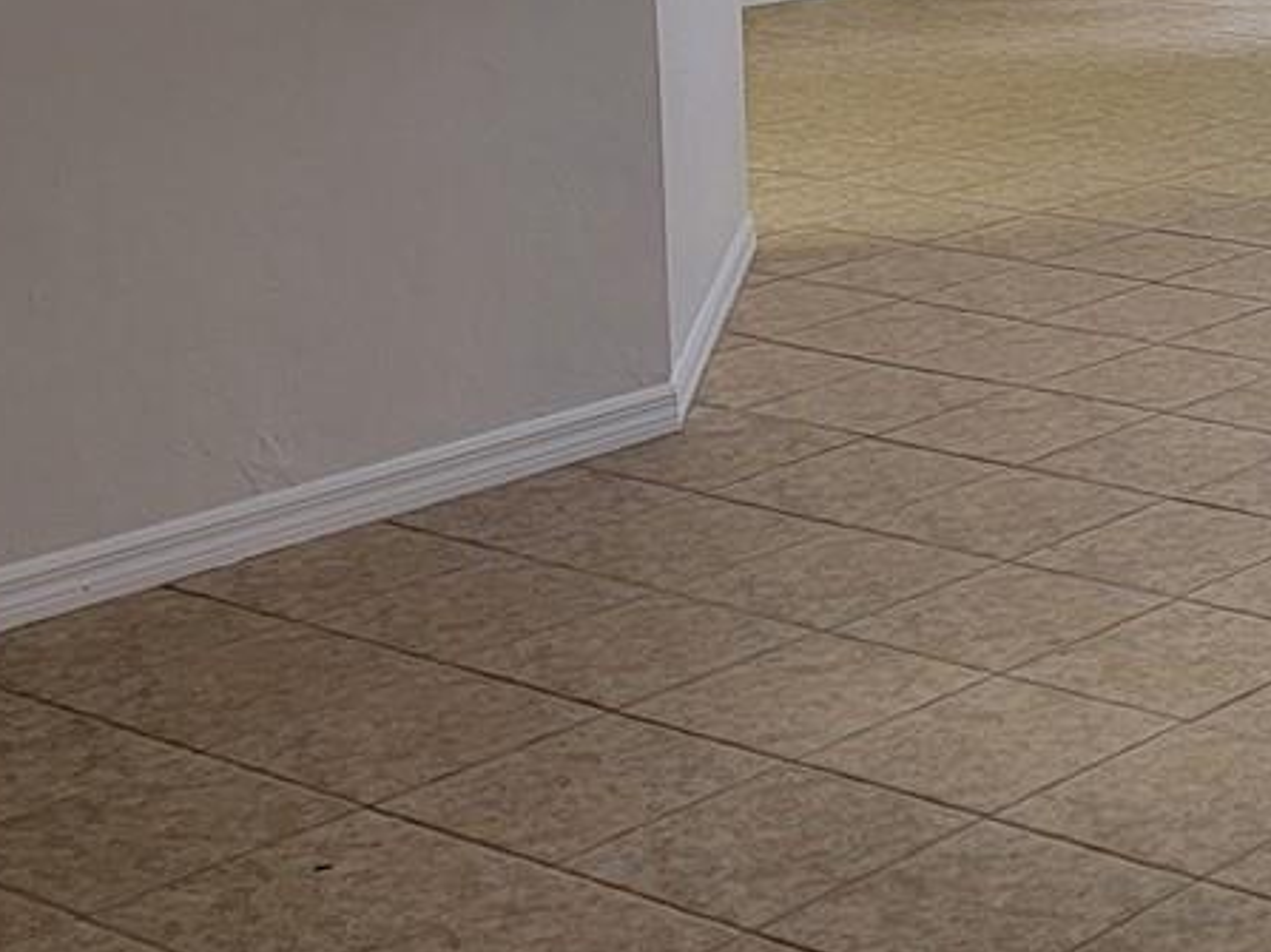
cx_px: 1825
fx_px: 3157
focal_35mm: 86
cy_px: -176
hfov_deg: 20.1
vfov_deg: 16.5
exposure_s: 1/120
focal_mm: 6.7
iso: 125
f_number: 1.8
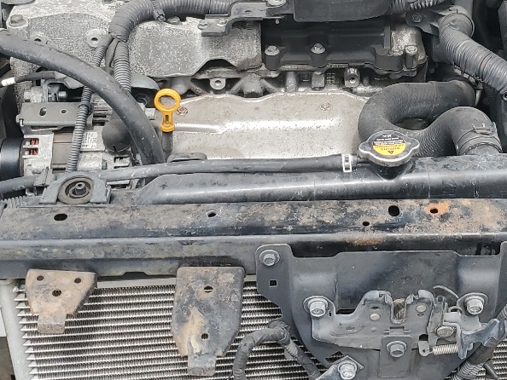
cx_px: 374
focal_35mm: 70
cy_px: 56
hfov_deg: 27.4
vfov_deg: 20.7
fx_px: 1026
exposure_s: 1/667
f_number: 1.5
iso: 50
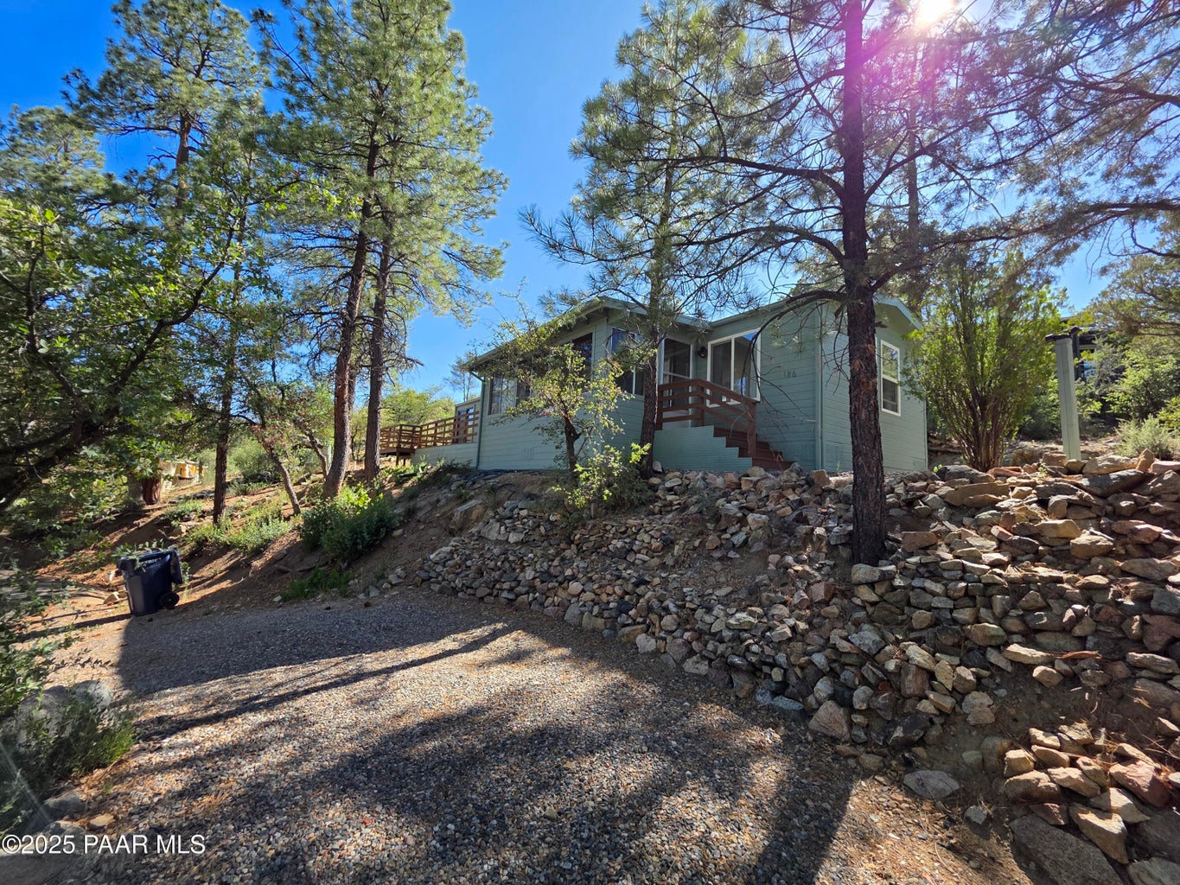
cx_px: 590
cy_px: 442
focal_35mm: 13
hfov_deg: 106.2
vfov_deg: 89.9
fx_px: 443
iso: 40
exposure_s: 1/773
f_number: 1.9
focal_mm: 2.2
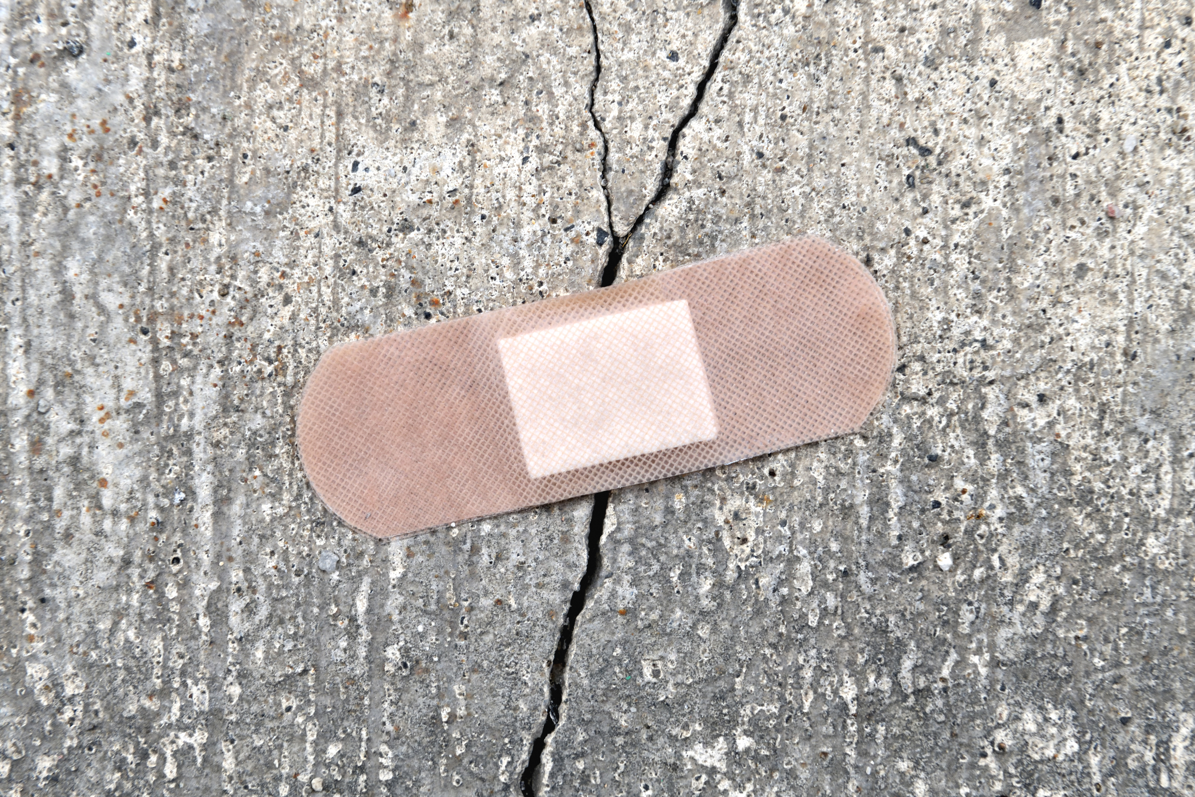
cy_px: 398
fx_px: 2323
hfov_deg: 28.8
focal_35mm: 70
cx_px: 598
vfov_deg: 19.5
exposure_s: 1/80
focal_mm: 70
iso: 800
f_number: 8
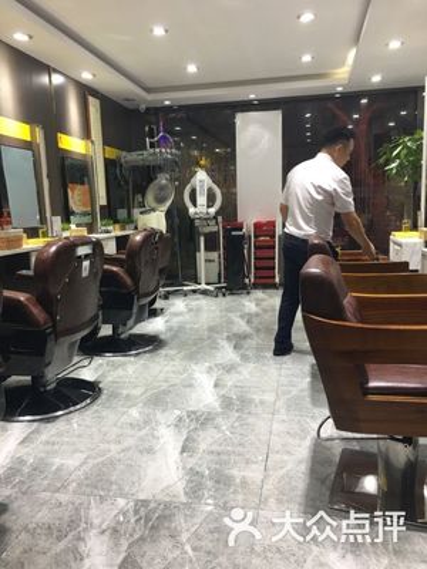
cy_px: 284
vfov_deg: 61.7
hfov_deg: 48.2
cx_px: 214
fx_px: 477
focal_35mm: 29
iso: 40
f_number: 2.2
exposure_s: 1/33
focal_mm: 4.15
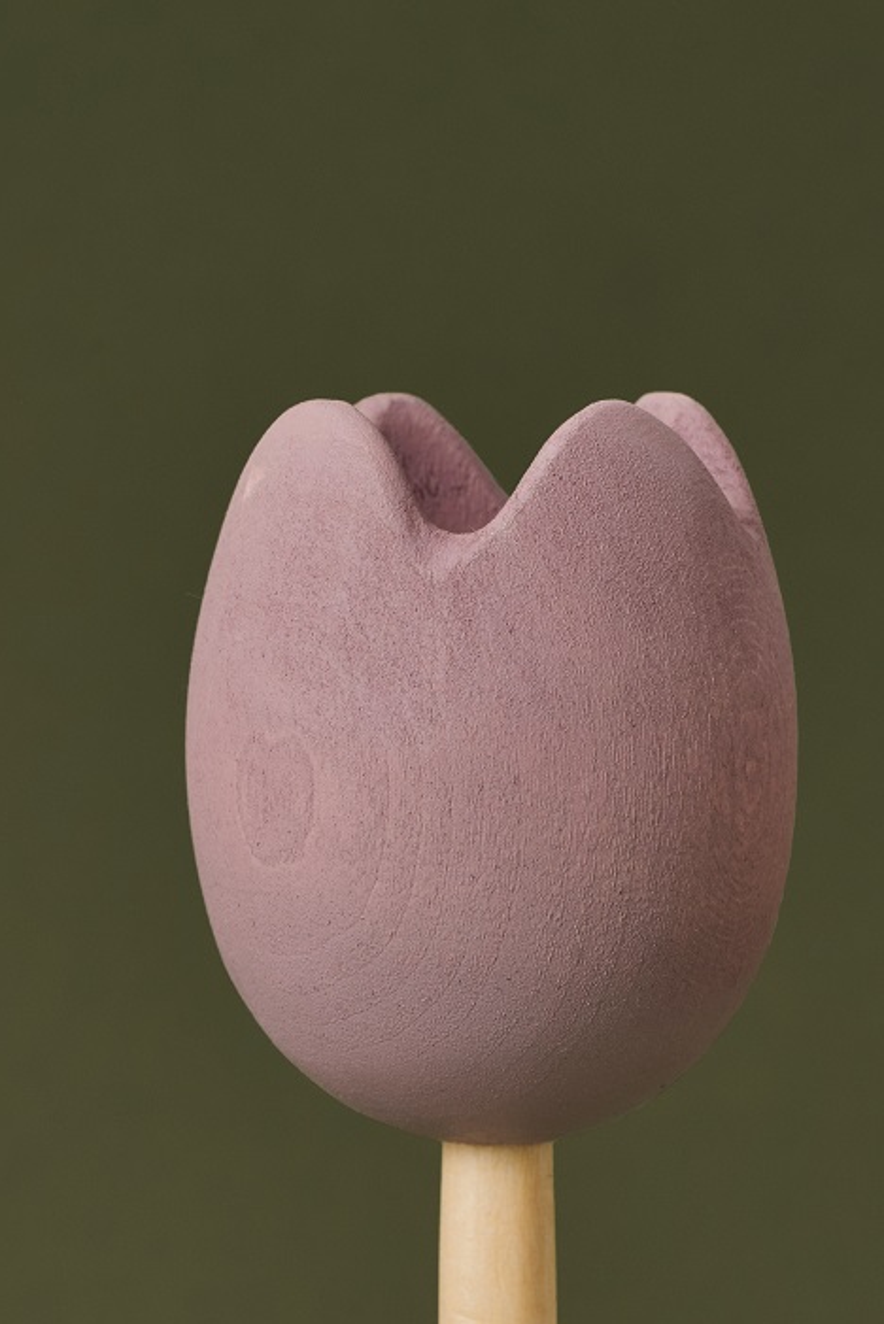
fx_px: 4930
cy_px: 759
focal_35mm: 134
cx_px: 532
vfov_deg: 15.3
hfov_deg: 10.2
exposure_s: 1/200
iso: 100
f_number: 11
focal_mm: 63
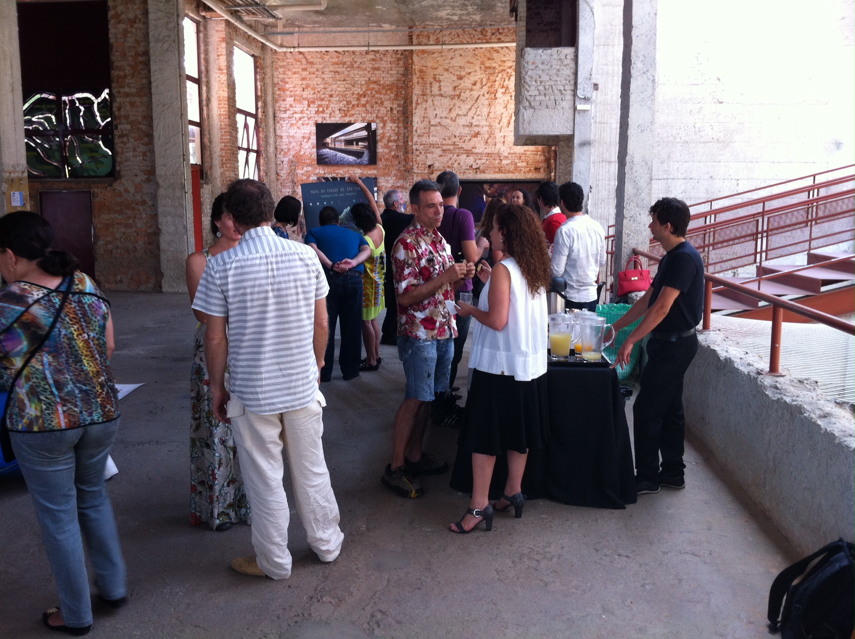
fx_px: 863
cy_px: 320
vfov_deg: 40.6
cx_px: 428
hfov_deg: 52.7
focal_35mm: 35
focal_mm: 3.85
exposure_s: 1/33
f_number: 2.8
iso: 100
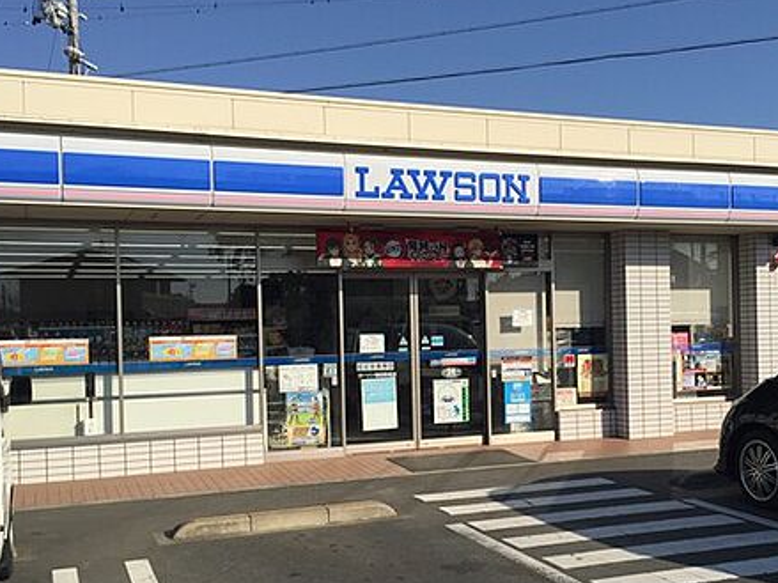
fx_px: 921
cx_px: 440
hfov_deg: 45.7
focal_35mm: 41
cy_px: 334
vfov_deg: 35.1
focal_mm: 4.15
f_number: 2.2
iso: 32
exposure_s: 1/3968
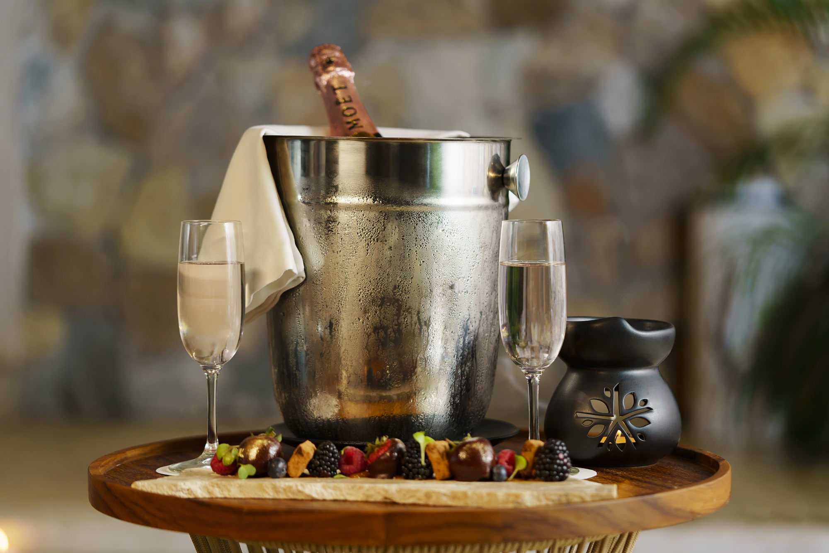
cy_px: 276
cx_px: 414
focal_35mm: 90
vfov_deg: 15.2
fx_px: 2073
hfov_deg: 22.6
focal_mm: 90
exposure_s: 1/160
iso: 400
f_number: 2.8
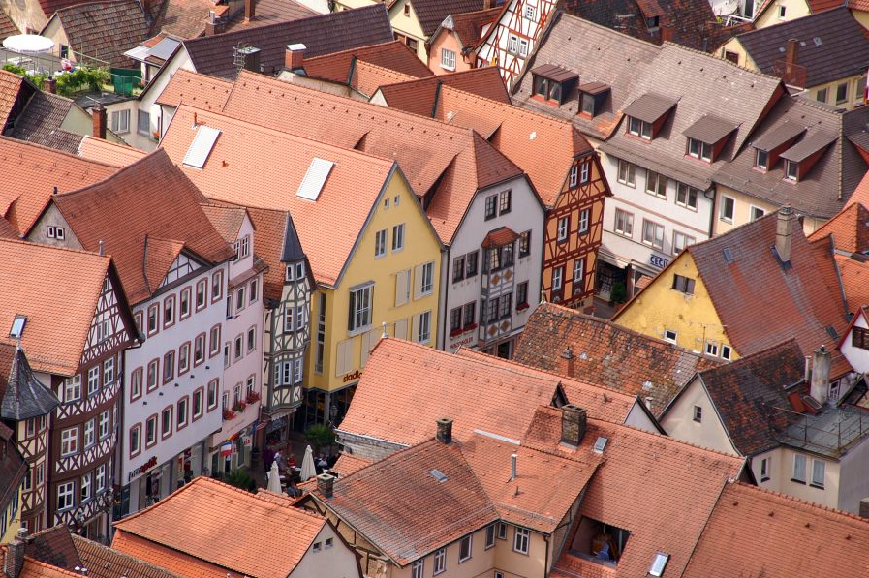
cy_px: 281
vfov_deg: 6.2
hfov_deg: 9.3
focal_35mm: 221
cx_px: 397
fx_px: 5321
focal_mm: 135
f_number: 9
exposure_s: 1/125
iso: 100
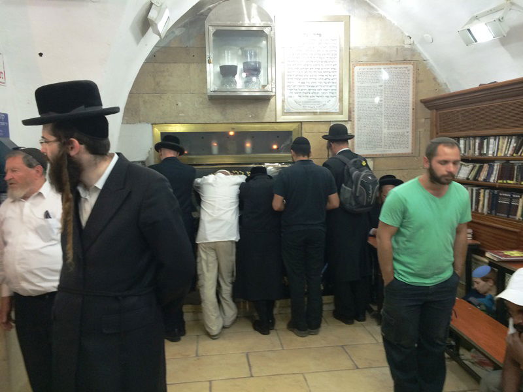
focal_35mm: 30
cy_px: 196
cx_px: 262
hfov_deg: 60.0
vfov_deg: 46.8
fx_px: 453
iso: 100
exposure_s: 1/30
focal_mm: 4.12
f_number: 2.2
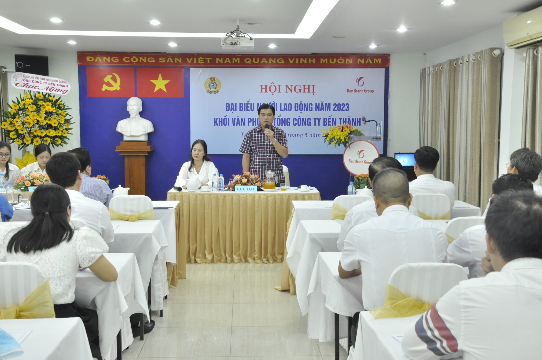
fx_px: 632
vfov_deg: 31.8
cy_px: 180
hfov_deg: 46.5
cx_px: 271
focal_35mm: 42
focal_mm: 28
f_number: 8
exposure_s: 1/15
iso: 1000
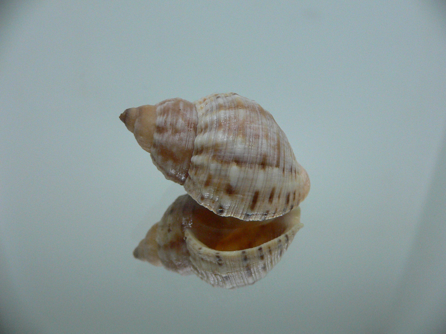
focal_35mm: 35
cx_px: 223
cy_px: 167
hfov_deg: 52.6
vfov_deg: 40.7
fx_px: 451
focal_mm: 4.6
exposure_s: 1/60
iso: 200
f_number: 2.8
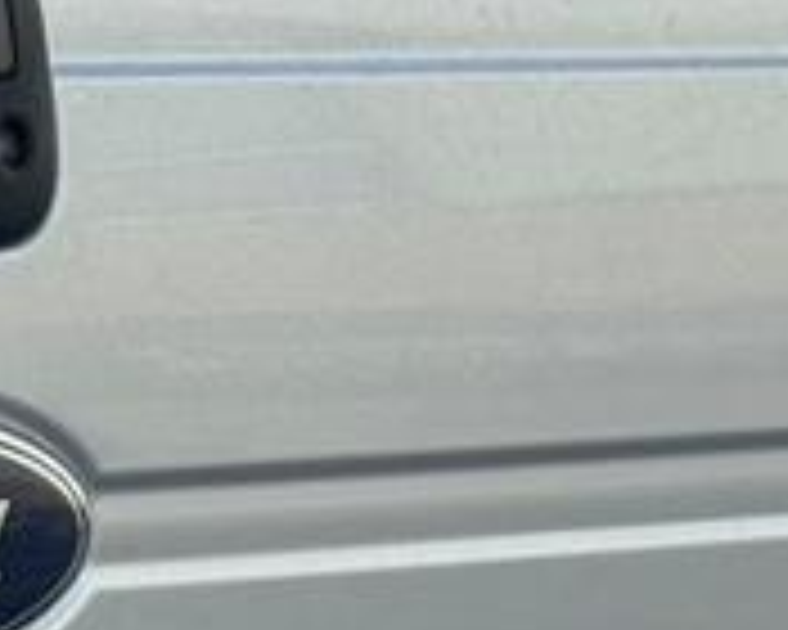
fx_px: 7999
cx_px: -581
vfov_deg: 4.5
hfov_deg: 5.6
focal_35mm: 343
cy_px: 963
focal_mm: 6.76
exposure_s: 1/1818
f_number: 1.78
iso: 64
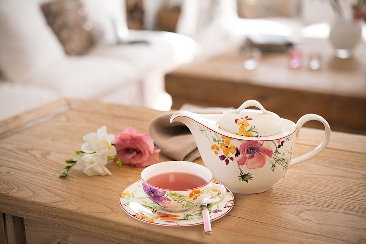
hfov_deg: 33.4
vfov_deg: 22.6
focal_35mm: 60
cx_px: 183
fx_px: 610
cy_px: 122
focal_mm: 60
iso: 400
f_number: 4
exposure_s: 1/500
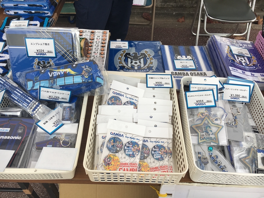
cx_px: 132
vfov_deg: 48.2
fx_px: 221
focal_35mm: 29
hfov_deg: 61.7
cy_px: 99
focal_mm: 4.15
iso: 25
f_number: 2.2
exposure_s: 1/270
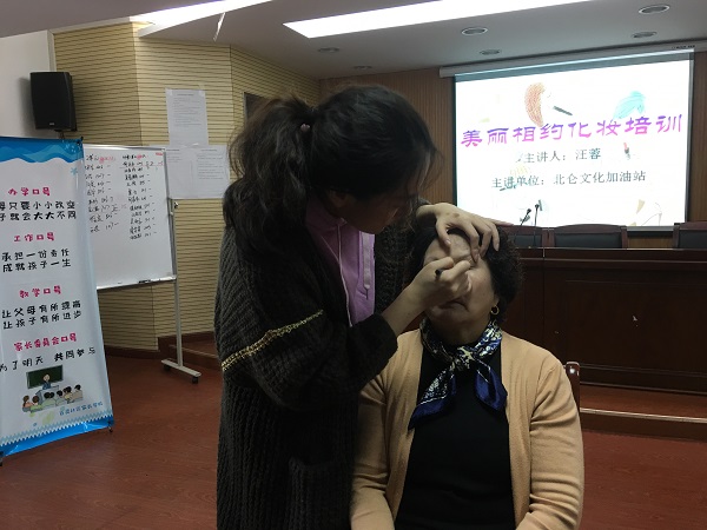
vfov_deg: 48.2
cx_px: 354
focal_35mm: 29
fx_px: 592
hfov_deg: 61.7
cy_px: 265
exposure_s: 1/17
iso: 40
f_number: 2.2
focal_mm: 4.15
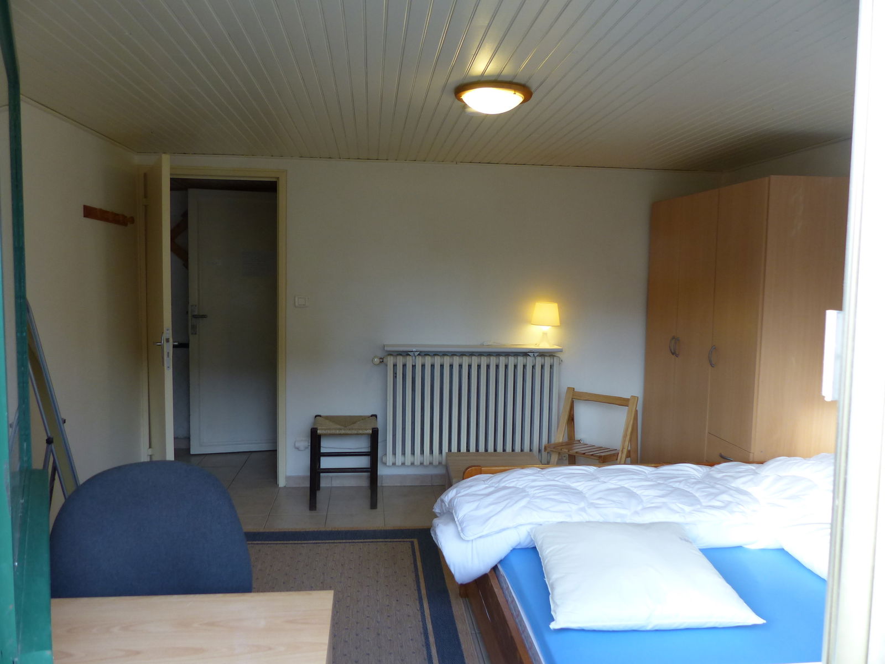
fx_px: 639
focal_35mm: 25
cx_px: 442
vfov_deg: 54.9
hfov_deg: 69.4
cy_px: 332
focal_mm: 4.5
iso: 125
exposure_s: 1/60
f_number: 2.8
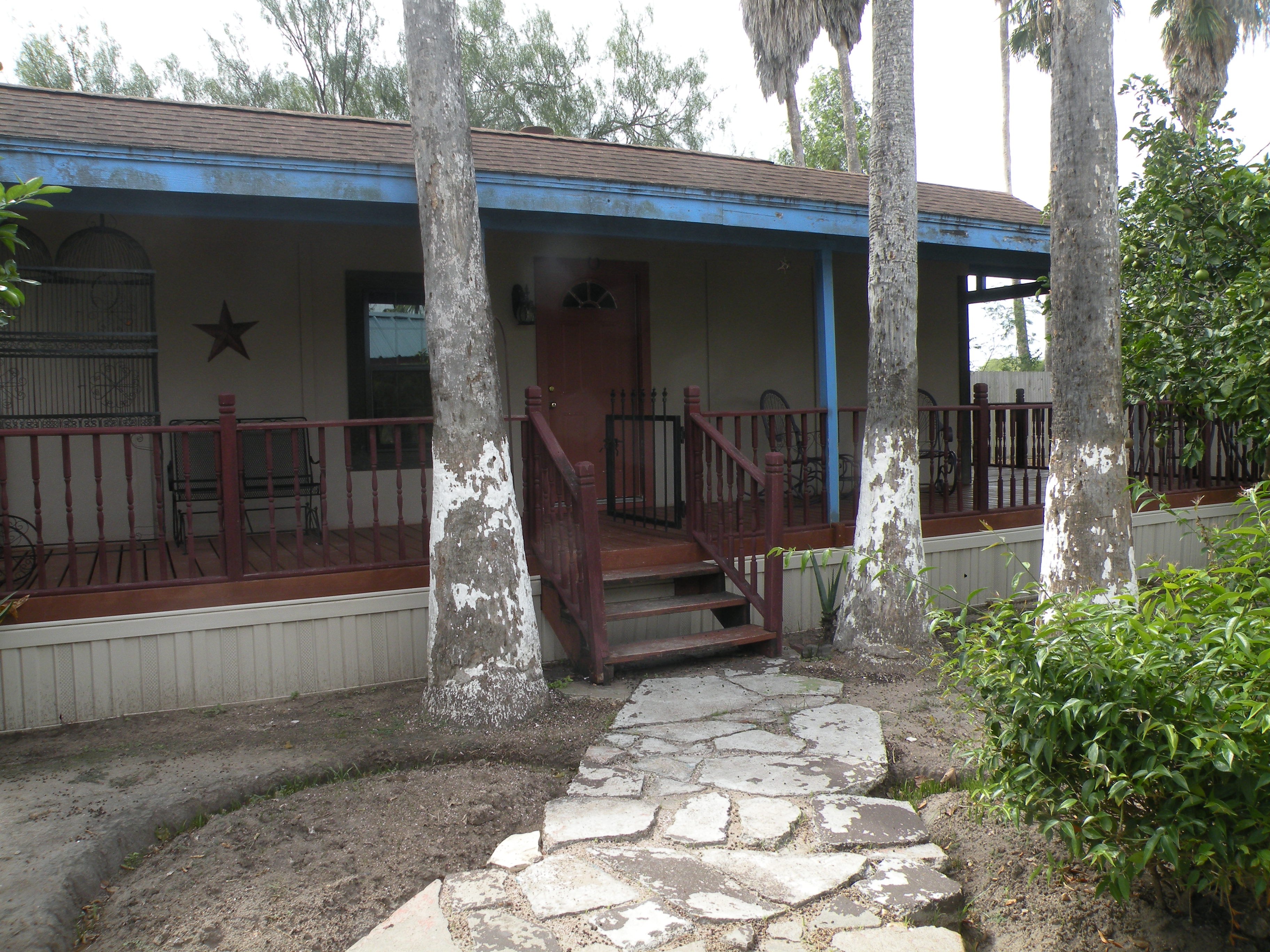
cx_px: 635
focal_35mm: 27
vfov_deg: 51.4
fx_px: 991
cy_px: 476
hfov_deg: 65.3
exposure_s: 1/160
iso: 64
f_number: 5
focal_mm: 4.7
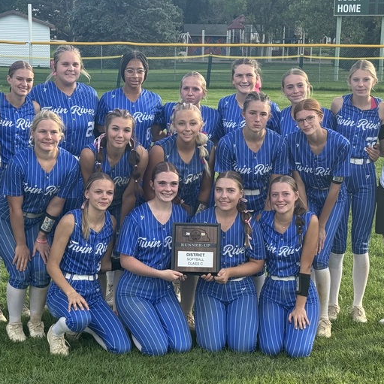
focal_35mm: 85
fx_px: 1067
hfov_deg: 20.4
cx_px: 161
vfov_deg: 20.3
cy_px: 249
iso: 64
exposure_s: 1/913
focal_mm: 6.76
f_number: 1.78
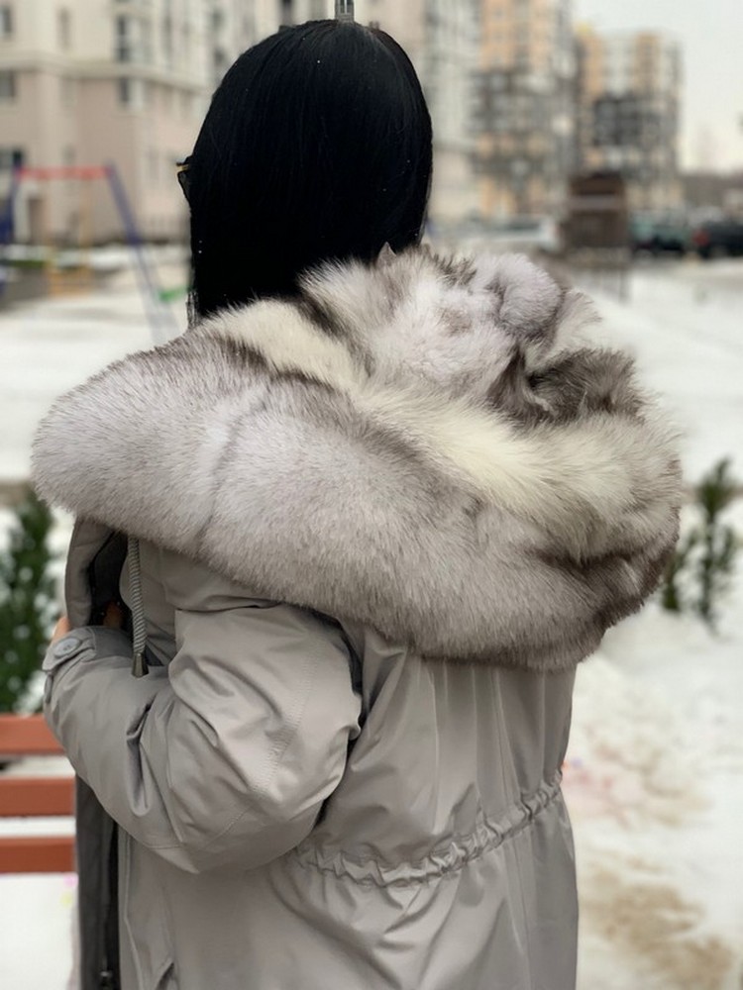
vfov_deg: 36.8
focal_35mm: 52
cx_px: 372
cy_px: 495
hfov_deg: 28.0
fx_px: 1488
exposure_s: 1/116
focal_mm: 6
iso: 125
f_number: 2.4
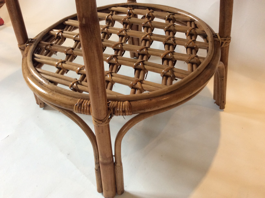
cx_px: 132
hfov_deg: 56.9
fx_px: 245
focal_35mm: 32
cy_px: 99
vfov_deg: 44.1
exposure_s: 1/25
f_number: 2.4
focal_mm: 3.3
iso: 80
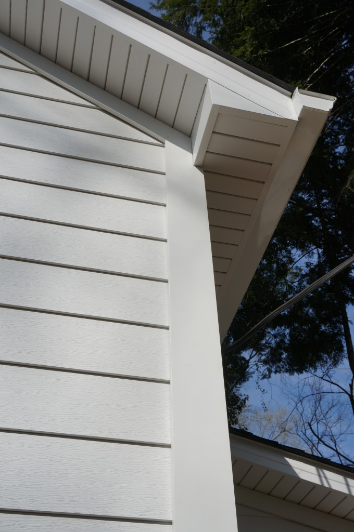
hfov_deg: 34.1
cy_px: 266
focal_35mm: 39
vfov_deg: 49.6
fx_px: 577
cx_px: 177
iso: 100
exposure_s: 1/400
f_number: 9
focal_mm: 26
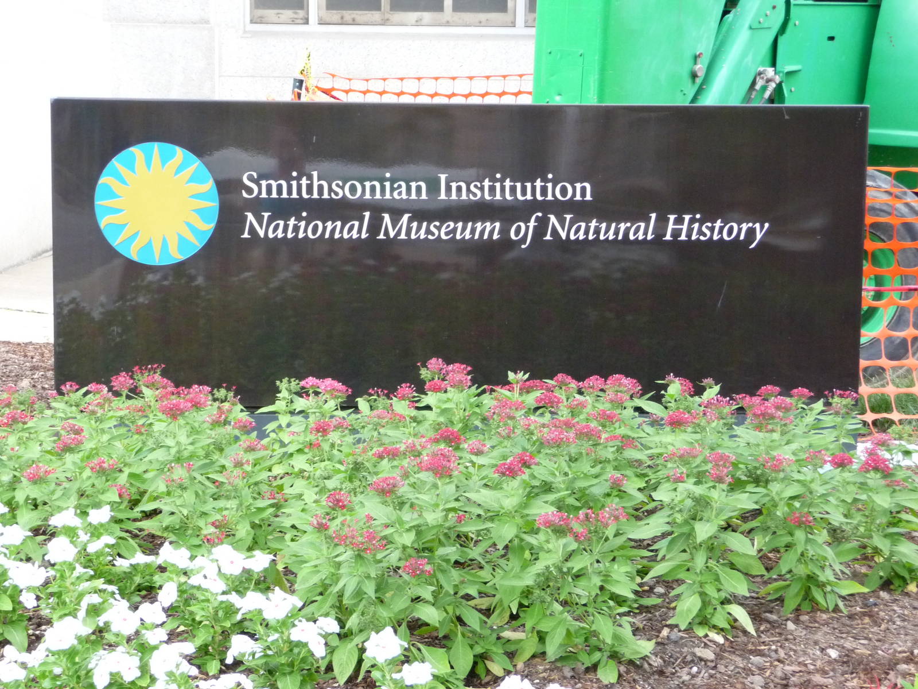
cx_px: 459
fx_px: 2228
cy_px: 344
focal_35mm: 84
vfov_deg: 17.6
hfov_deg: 23.3
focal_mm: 14.2
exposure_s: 1/100
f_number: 4.7
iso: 400
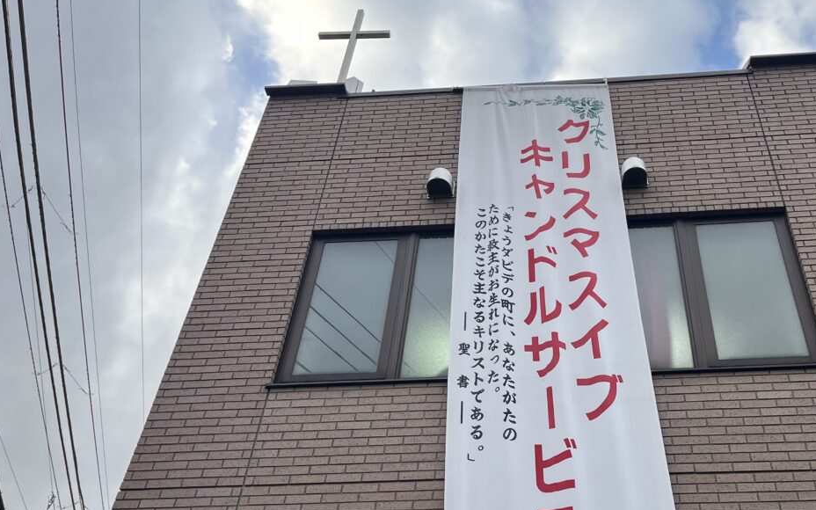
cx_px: 531
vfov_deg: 33.3
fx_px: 845
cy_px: 345
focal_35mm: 38
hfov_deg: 50.8
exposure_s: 1/508
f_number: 1.6
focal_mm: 5.1
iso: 50
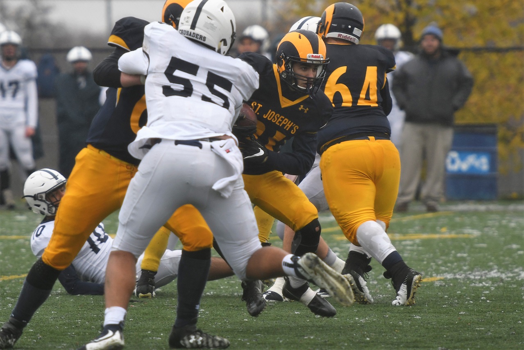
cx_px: 262
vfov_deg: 5.1
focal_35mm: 270
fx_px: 3930
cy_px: 175
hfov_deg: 7.6
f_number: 2.8
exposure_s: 1/1000
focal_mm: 180
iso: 360
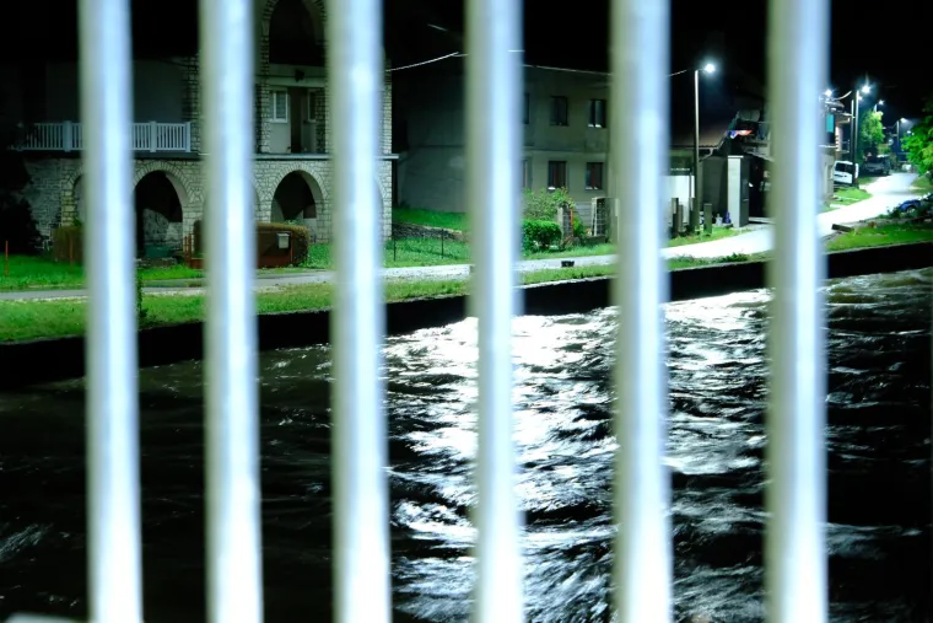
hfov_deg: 24.5
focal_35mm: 83
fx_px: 2151
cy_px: 312
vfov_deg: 16.5
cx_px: 466
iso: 6400
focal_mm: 55
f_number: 2.8
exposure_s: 1/5
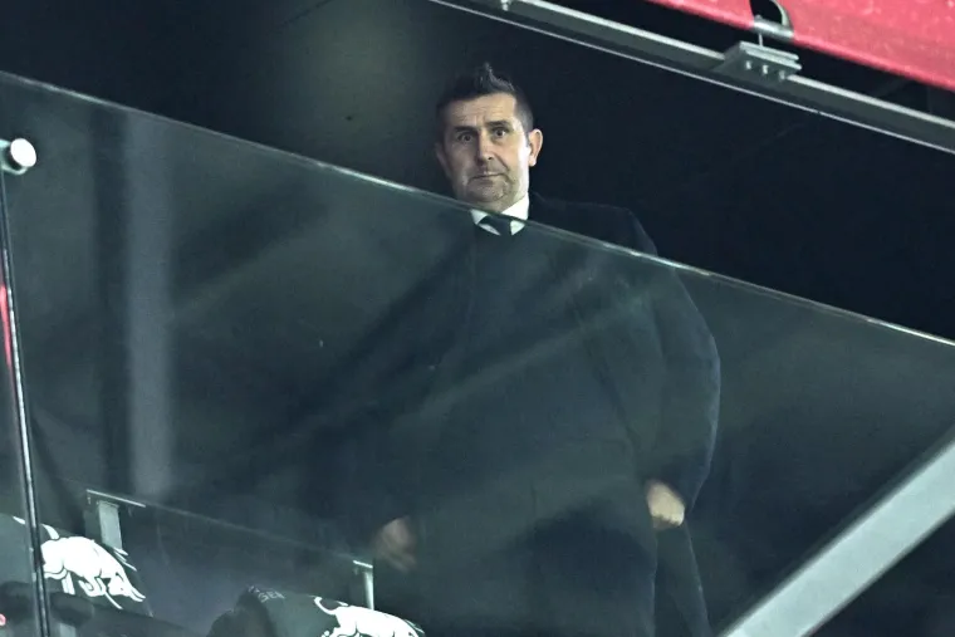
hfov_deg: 5.2
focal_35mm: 400
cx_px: 478
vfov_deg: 3.4
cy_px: 318
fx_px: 10612
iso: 4000
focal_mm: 400
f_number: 4
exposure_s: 1/250
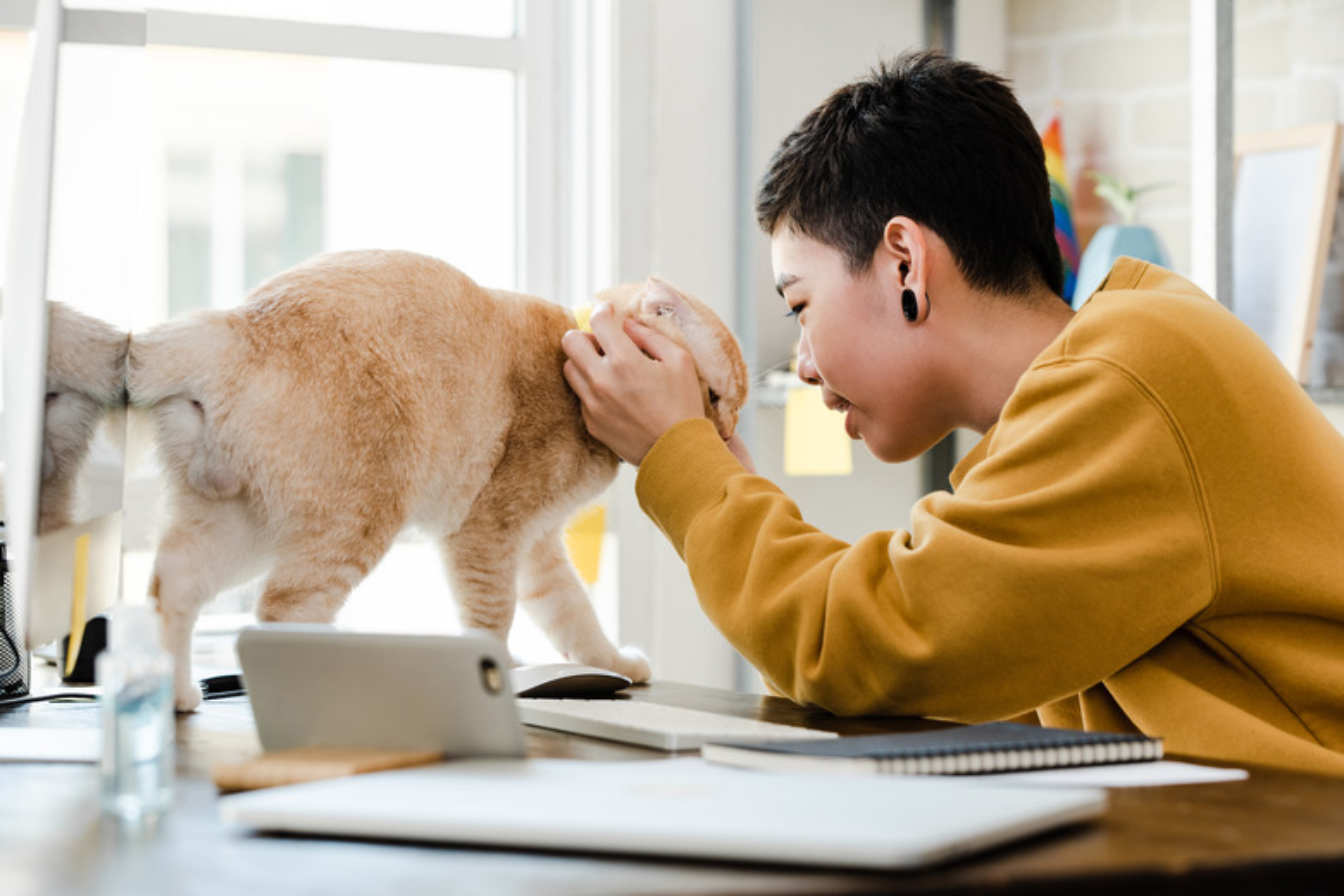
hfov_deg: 20.4
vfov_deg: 13.7
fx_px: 3733
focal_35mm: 100
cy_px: 448
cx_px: 672
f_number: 4
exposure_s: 1/200
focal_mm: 100
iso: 200
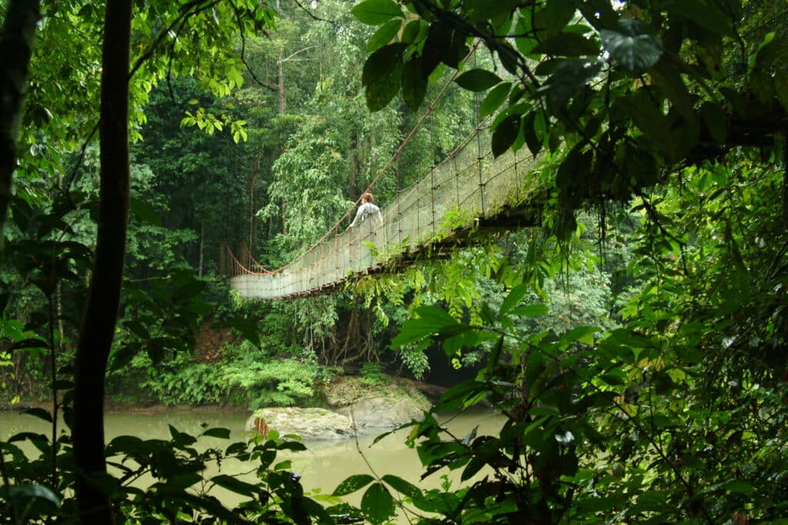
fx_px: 919
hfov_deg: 46.4
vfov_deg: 31.9
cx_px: 394
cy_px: 262
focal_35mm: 42
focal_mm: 28
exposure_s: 1/45
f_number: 4.8
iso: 800
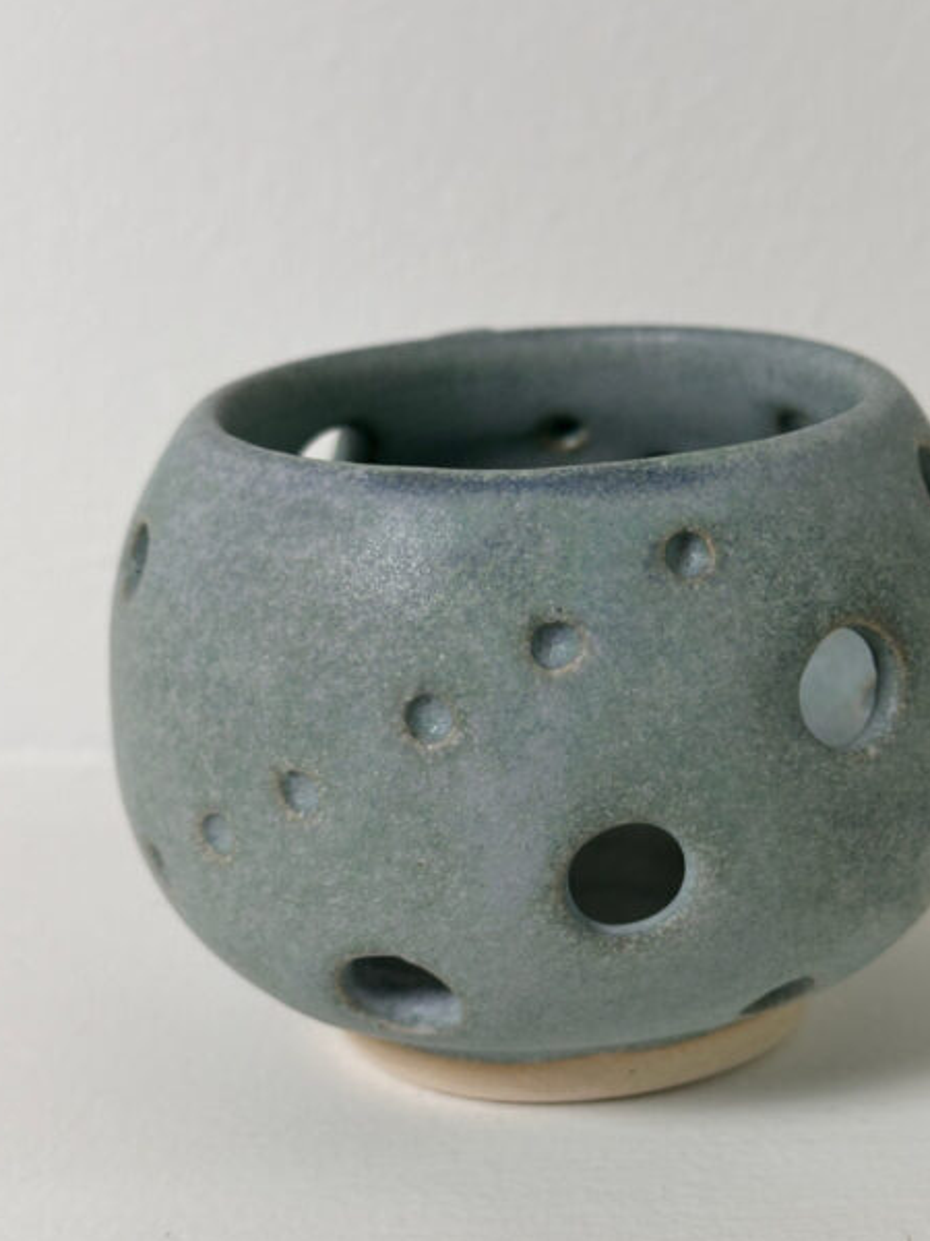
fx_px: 2293
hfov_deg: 22.9
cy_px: 722
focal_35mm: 64
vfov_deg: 30.2
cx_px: 558
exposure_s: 1/121
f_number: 1.78
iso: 80
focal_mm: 6.86
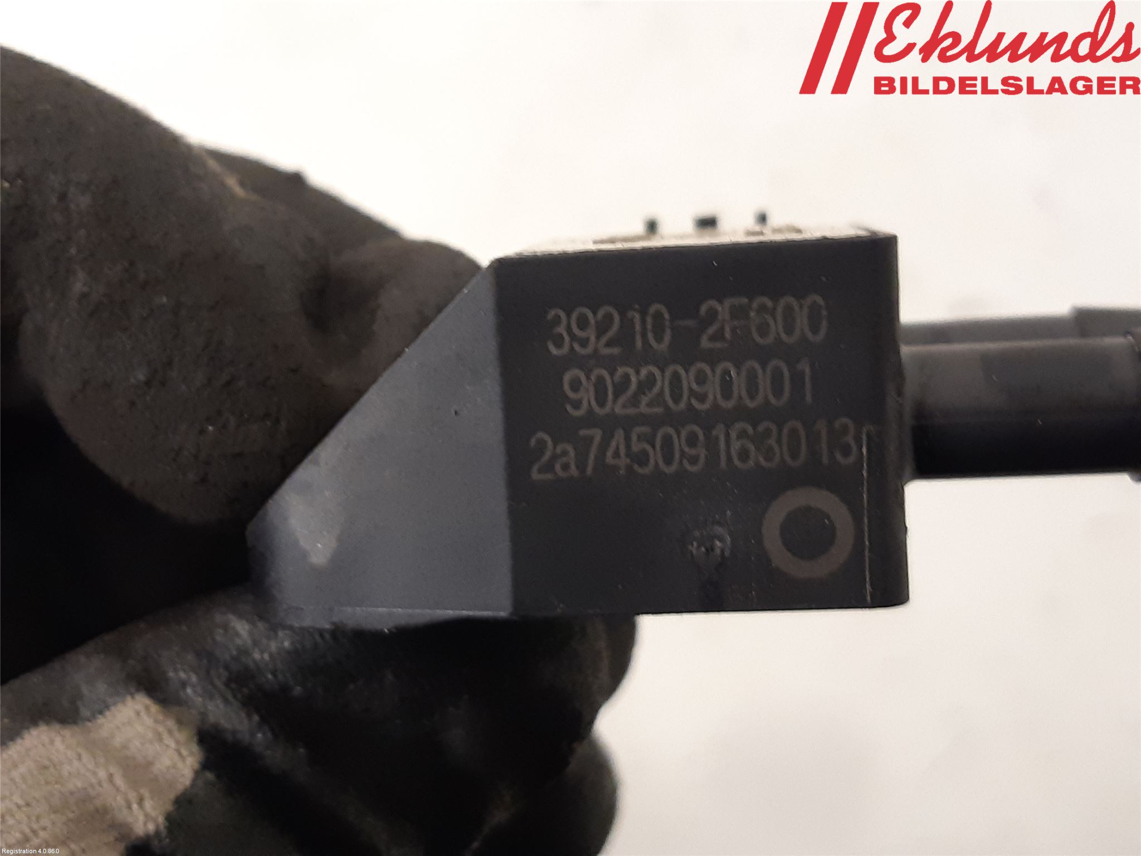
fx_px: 857
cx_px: 570
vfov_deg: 53.1
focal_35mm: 26
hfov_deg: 67.3
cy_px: 428
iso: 200
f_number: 1.7
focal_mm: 3.93
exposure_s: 1/25
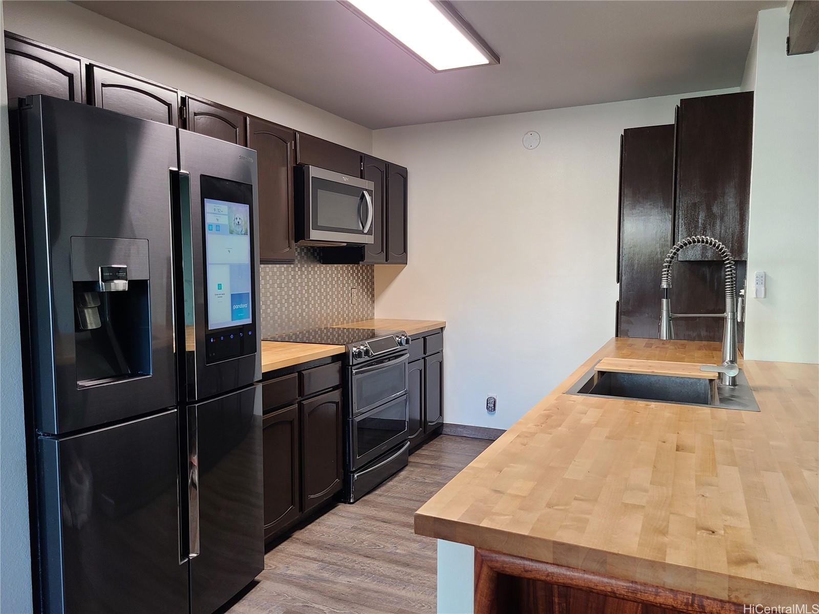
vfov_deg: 53.1
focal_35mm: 26
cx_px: 410
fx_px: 615
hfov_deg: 67.3
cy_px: 307
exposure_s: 1/60
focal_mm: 5.4
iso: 160
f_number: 1.8
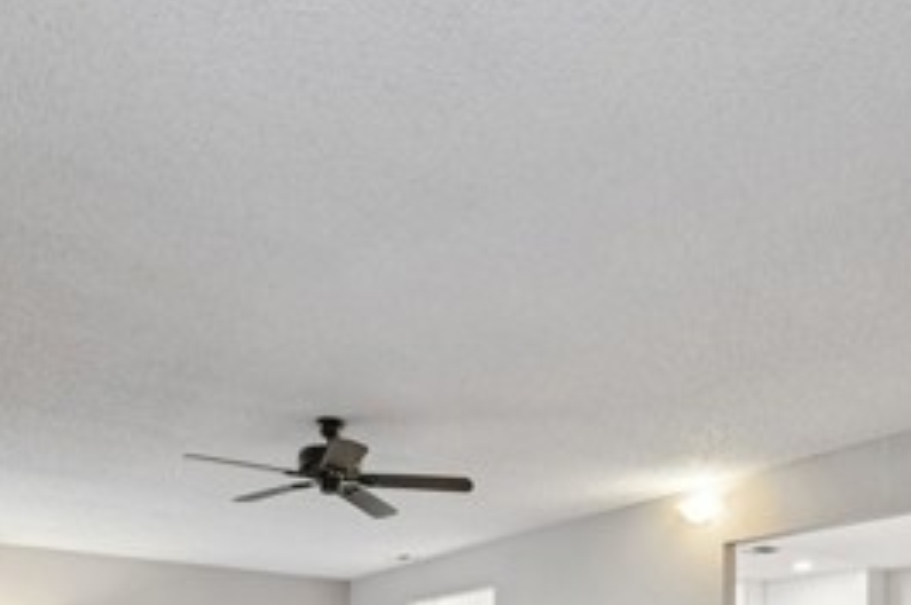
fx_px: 733
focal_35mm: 29
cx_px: 461
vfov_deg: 36.6
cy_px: 691
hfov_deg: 63.7
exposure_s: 1/2.5
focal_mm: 12
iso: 400
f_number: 8
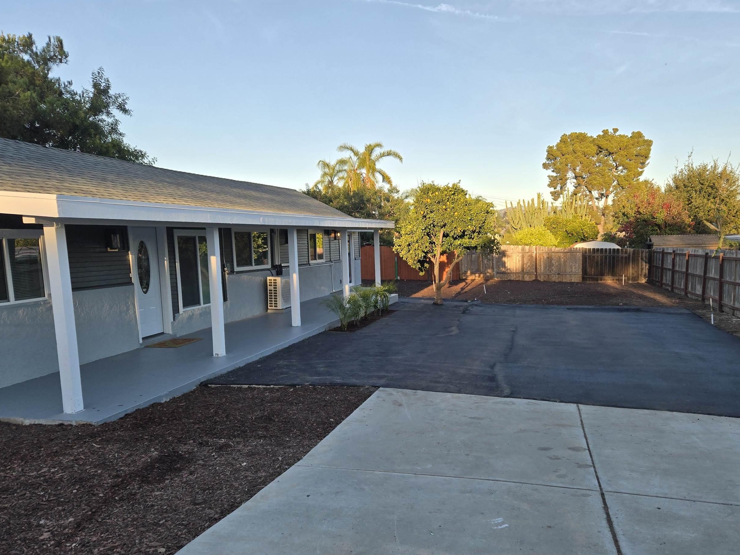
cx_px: 410
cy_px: 323
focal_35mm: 29
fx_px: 620
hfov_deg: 61.5
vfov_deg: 48.0
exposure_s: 1/1879
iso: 80
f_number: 1.8
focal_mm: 5.4
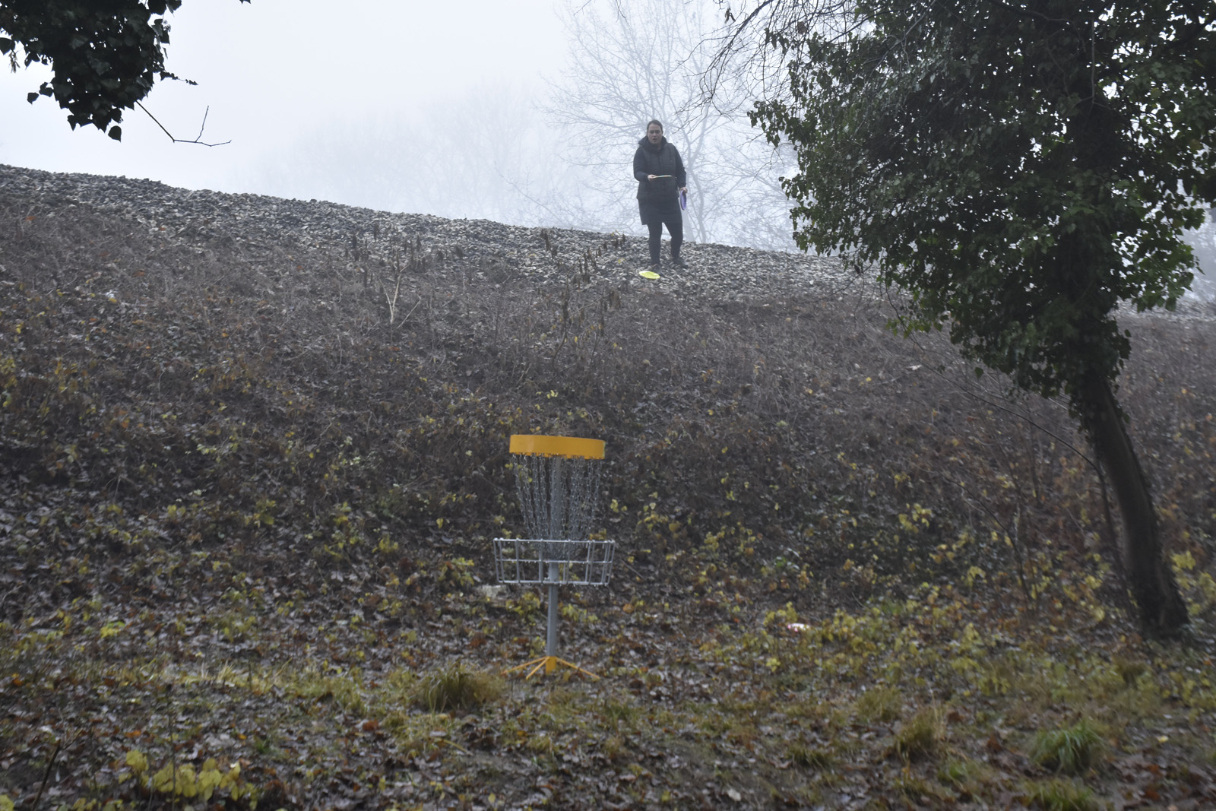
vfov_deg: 21.6
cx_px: 608
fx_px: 2128
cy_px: 406
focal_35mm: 63
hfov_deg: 31.9
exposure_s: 1/250
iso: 800
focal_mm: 42
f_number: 8
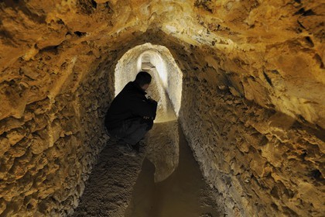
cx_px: 162
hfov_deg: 76.1
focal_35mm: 23
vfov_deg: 55.1
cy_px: 108
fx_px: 208
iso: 200
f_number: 10
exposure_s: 25
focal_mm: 23
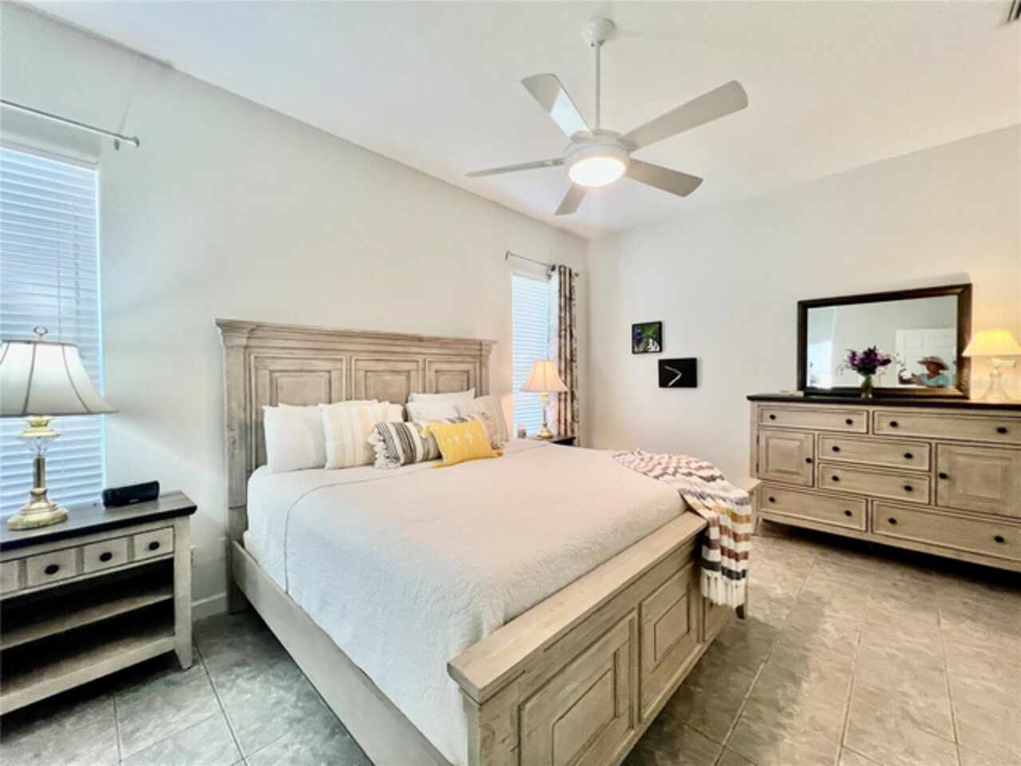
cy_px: 383
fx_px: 383
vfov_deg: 89.9
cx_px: 510
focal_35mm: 13
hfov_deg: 106.2
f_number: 1.8
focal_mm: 1.57
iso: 200
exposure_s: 1/120
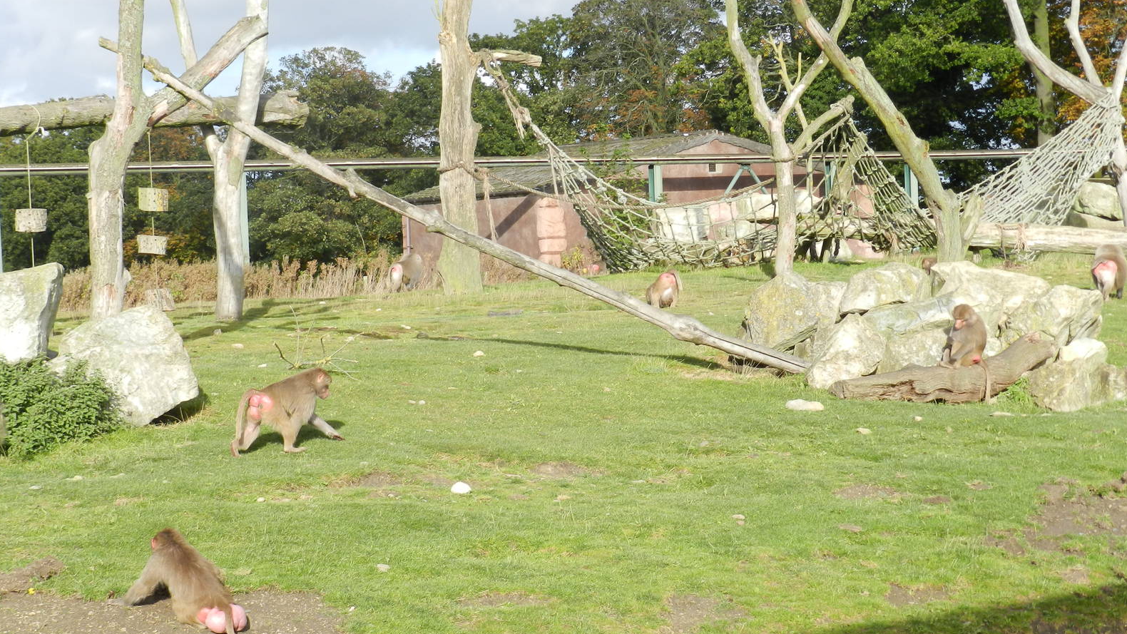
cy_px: 386
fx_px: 2241
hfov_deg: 28.2
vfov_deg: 16.1
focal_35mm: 75
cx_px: 565
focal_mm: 12.1
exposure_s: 1/400
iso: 160
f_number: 4.7
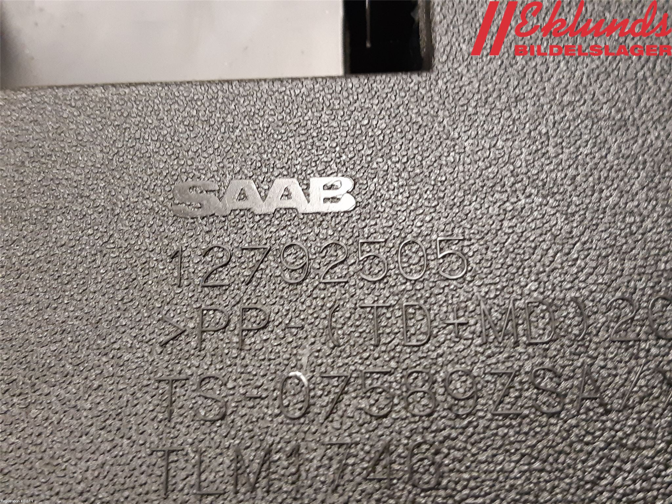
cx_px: 336
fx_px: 505
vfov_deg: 53.1
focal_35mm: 26
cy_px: 252
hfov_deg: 67.3
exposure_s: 1/25
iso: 400
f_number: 1.7
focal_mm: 3.93
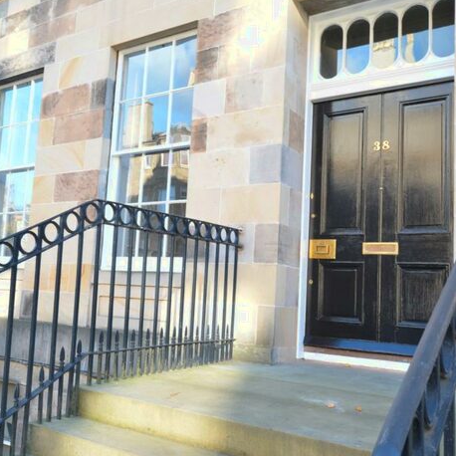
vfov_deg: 42.8
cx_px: 184
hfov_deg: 42.6
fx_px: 581
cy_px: 227
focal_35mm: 39
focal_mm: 20
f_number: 8
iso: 200
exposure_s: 1/15
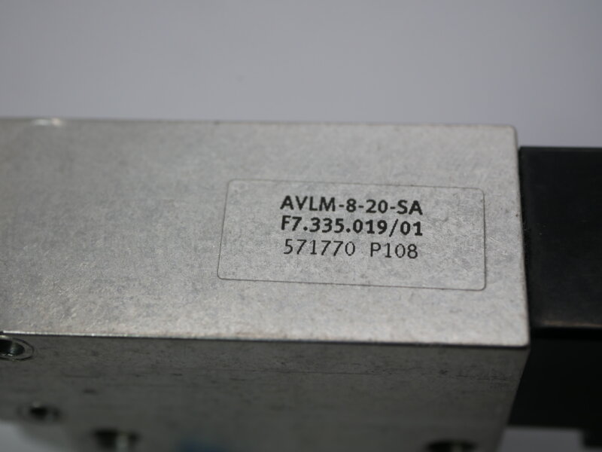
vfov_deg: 24.4
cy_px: 226
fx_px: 1043
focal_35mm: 60
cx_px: 301
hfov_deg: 32.2
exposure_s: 1/200
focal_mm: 30
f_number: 4
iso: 200
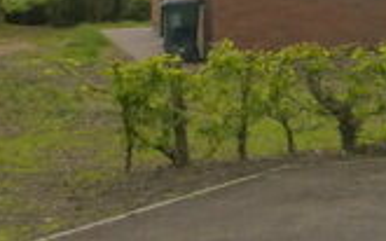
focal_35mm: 126
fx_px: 1325
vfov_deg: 9.8
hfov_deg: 15.0
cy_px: -209
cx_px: 632
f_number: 3.4
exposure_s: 1/2000
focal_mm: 4.8
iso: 200
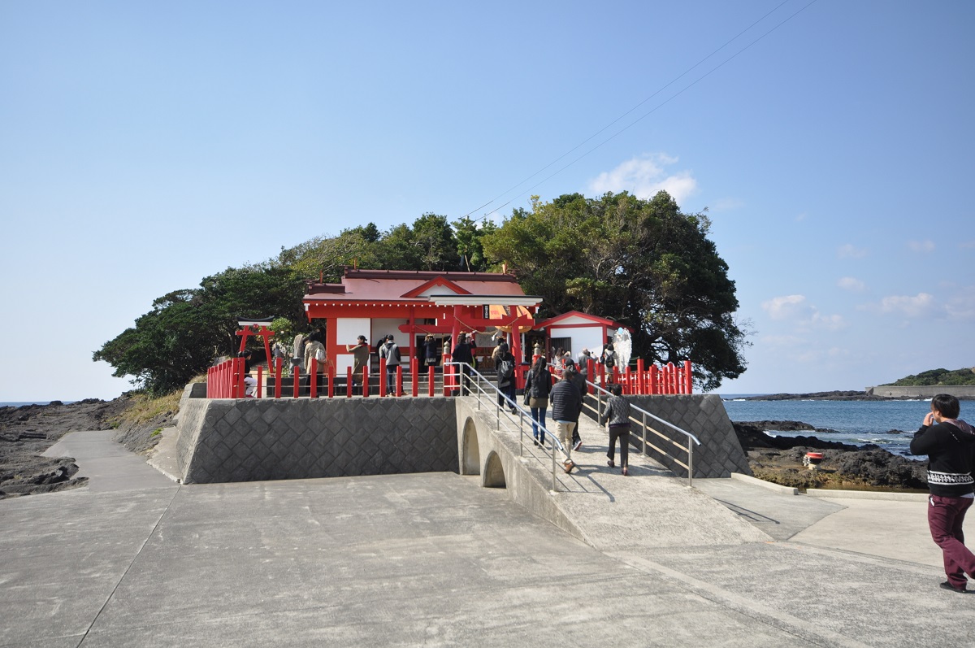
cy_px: 324
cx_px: 488
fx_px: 812
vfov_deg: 43.5
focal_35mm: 30
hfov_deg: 62.0
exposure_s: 1/320
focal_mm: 20
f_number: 9
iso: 200
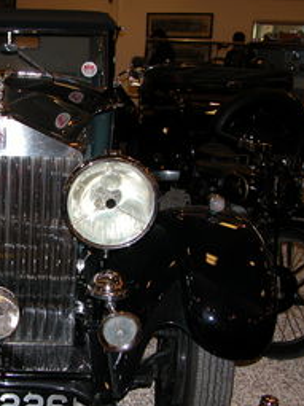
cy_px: 226
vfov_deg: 34.9
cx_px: 5
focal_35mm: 55
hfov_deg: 25.3
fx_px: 645
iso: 200
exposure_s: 1/60
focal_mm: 8.9
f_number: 2.8
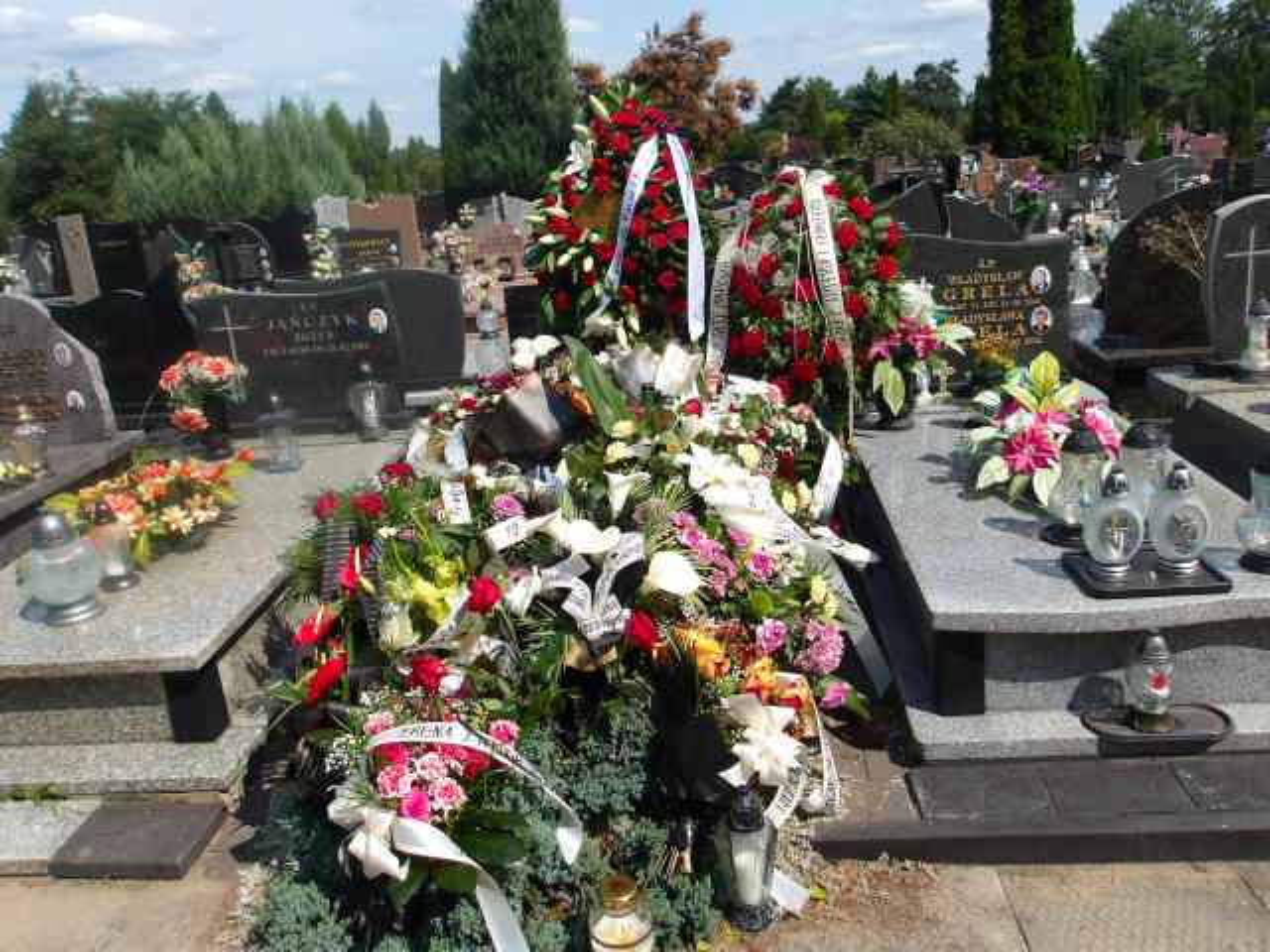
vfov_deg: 51.4
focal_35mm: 27
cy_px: 476
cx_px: 635
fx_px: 991
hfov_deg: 65.3
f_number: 10.4
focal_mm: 4.9
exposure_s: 1/121
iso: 100
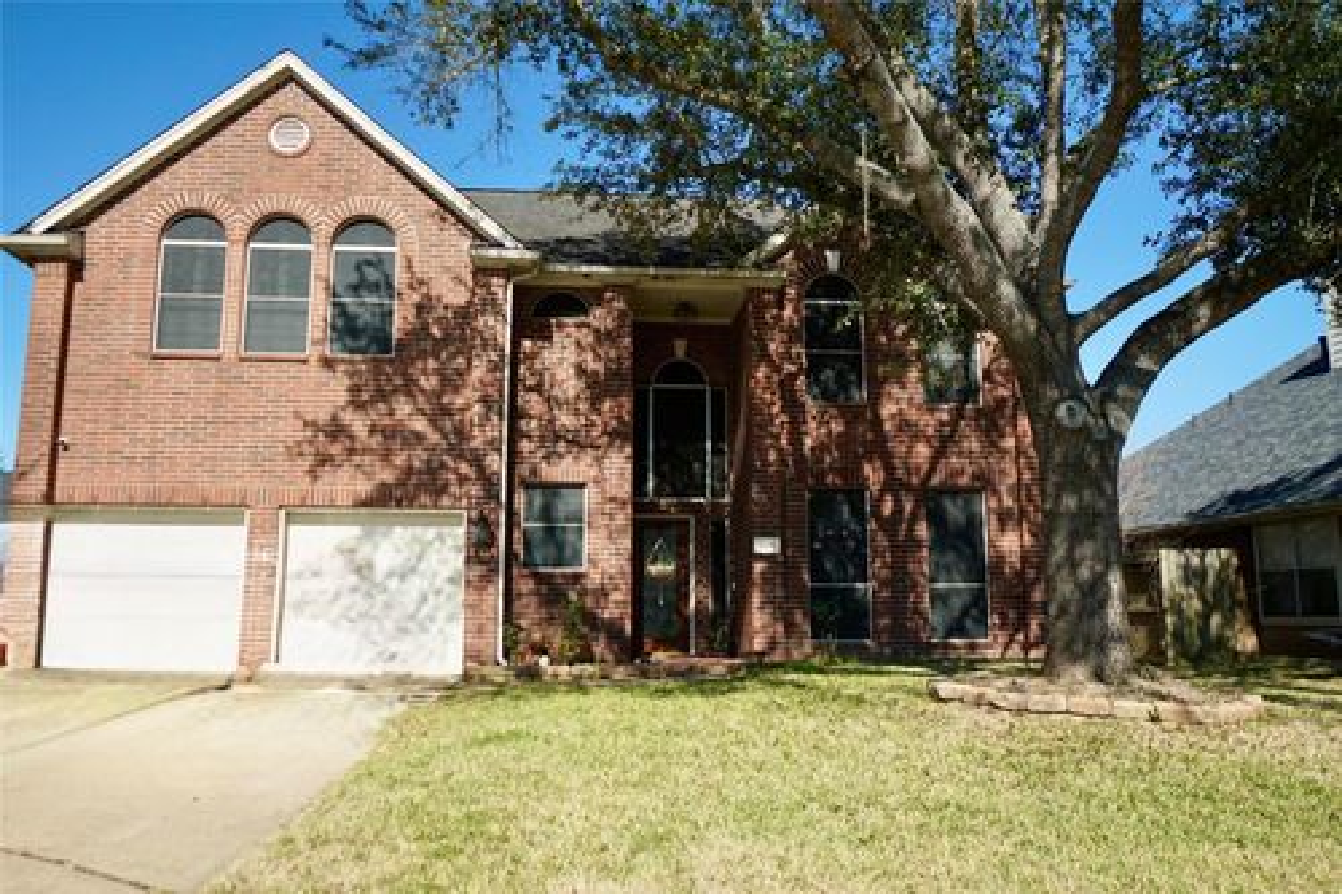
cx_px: 671
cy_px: 447
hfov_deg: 67.4
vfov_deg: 47.9
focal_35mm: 27
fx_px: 1006
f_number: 4.5
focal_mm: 18
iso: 800
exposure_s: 1/4000
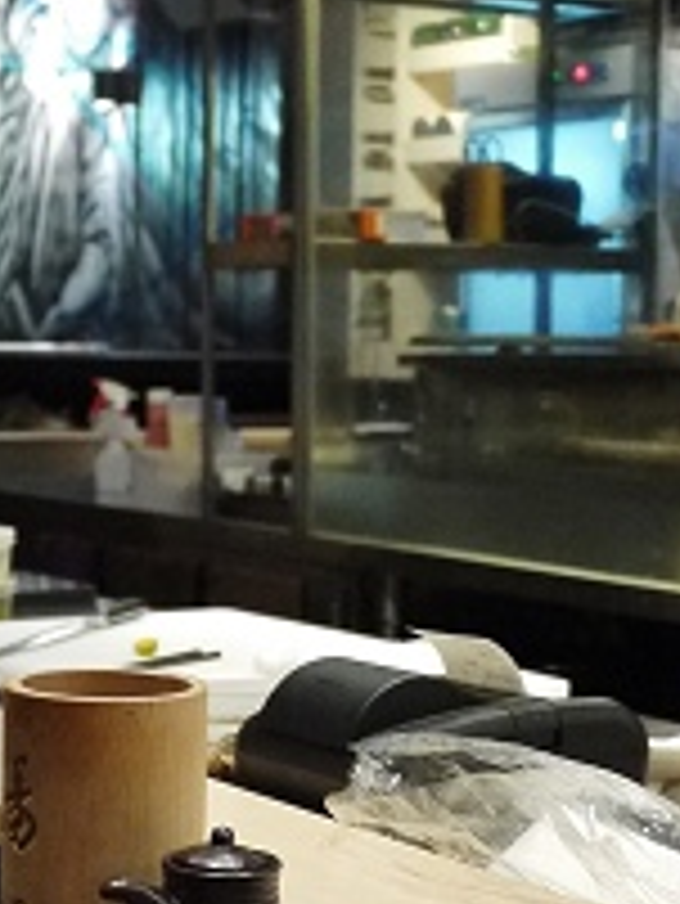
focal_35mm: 89
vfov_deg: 22.0
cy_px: 522
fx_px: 2329
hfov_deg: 16.6
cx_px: 324
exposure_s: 1/50
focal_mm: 14
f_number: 2.5
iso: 800
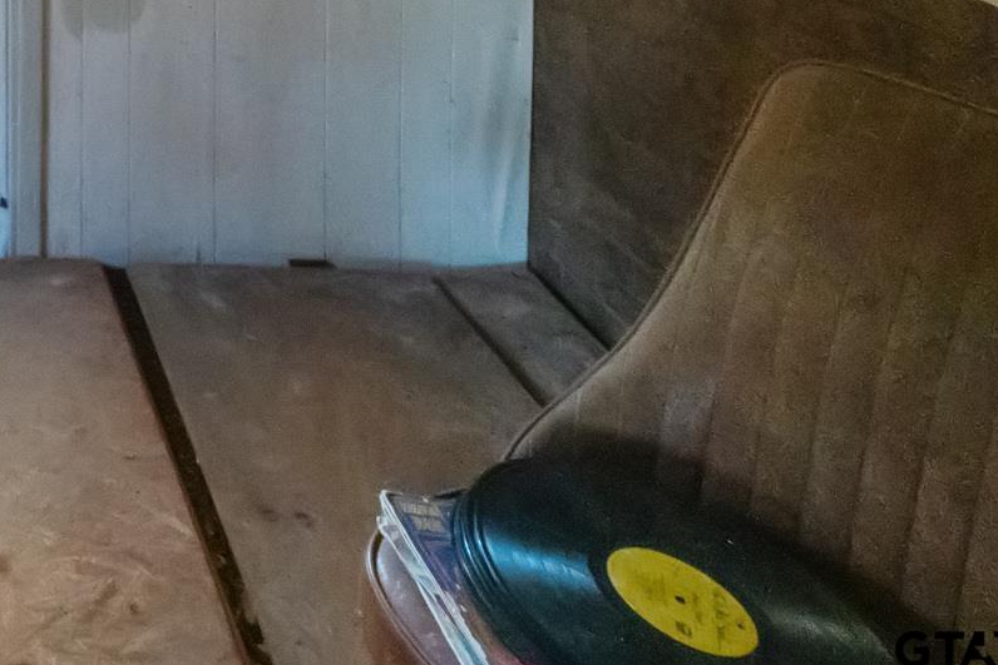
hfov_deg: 39.2
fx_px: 998
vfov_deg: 29.9
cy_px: -186
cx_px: -189
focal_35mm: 36
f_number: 11
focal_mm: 14
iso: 6400
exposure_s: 1/100
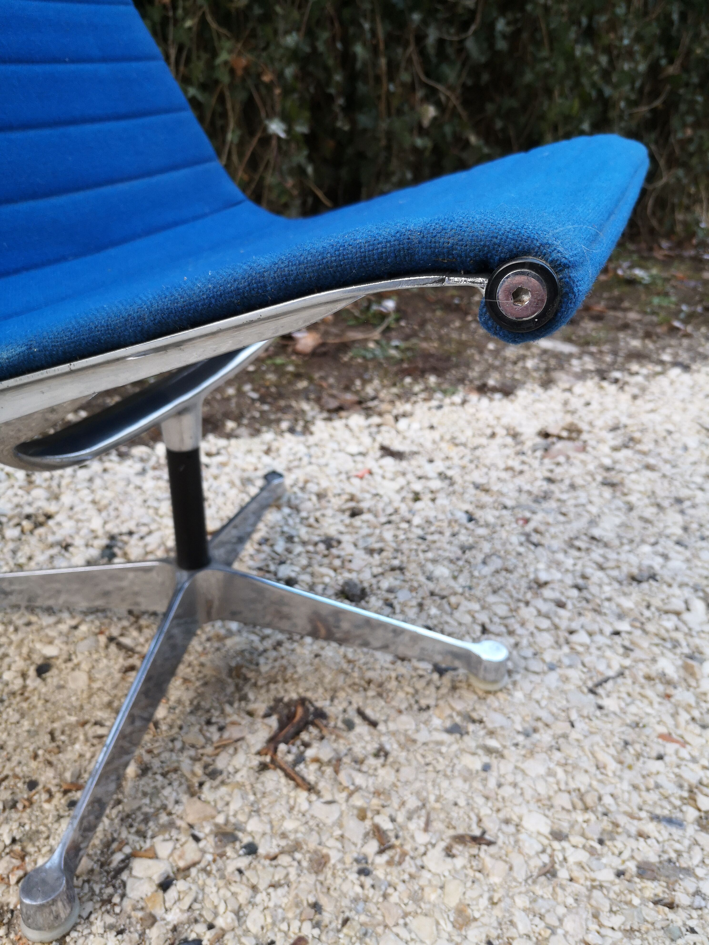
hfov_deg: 51.4
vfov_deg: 65.3
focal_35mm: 27
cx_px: 354
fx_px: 737
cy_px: 472
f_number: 1.8
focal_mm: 3.95
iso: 100
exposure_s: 1/100
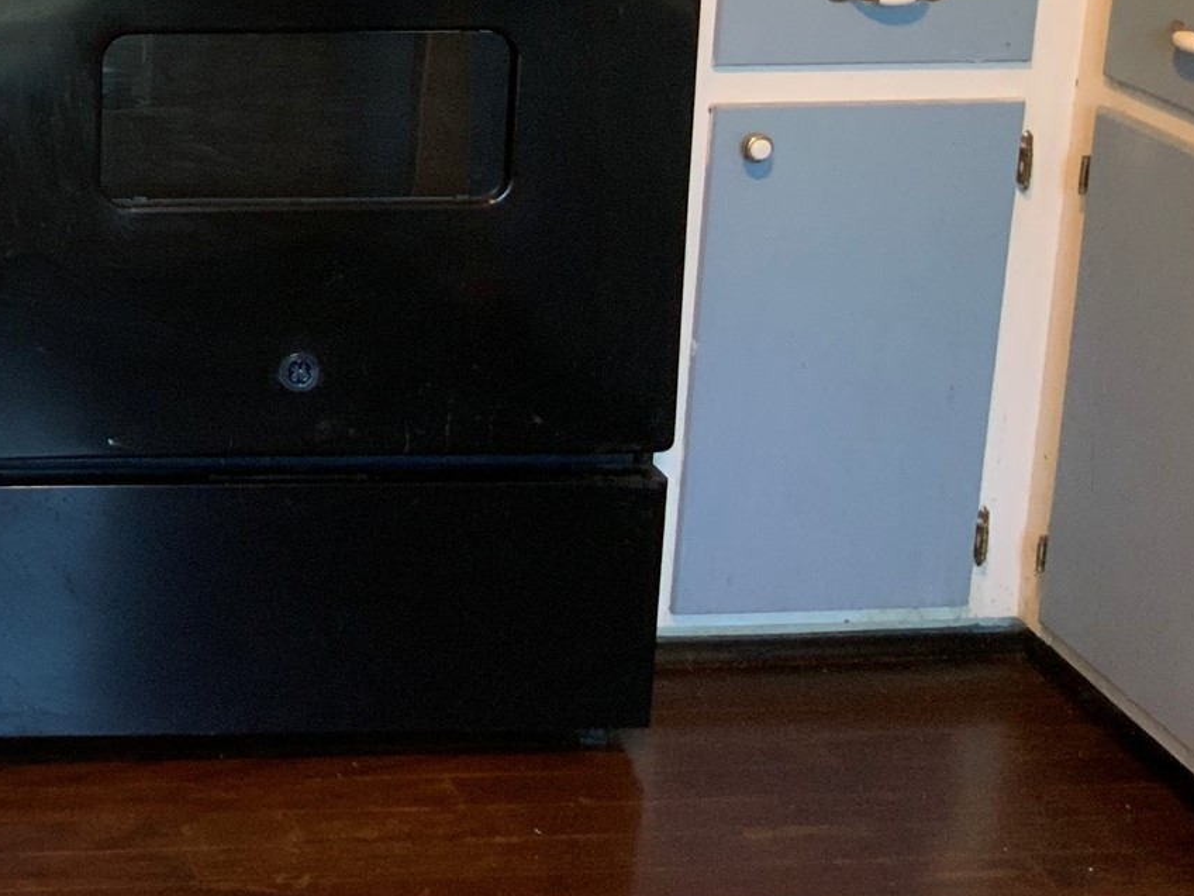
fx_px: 2414
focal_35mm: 70
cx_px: -217
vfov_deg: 20.5
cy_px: 52
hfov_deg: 25.2
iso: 100
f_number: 1.8
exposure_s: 1/60
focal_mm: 3
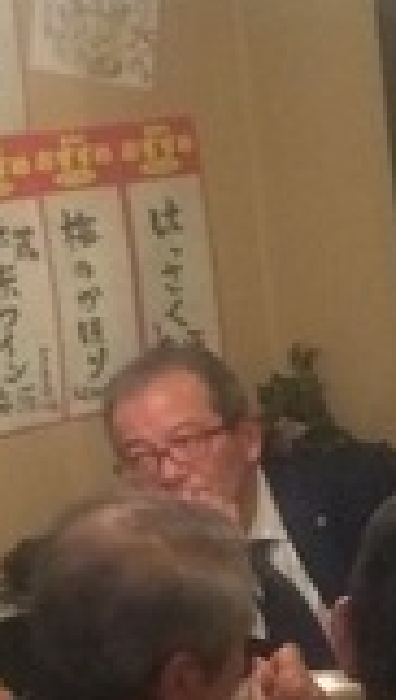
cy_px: 370
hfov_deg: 7.2
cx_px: 983
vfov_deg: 13.7
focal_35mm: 157
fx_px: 2920
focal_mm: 4.15
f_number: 2.2
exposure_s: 1/24
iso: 320
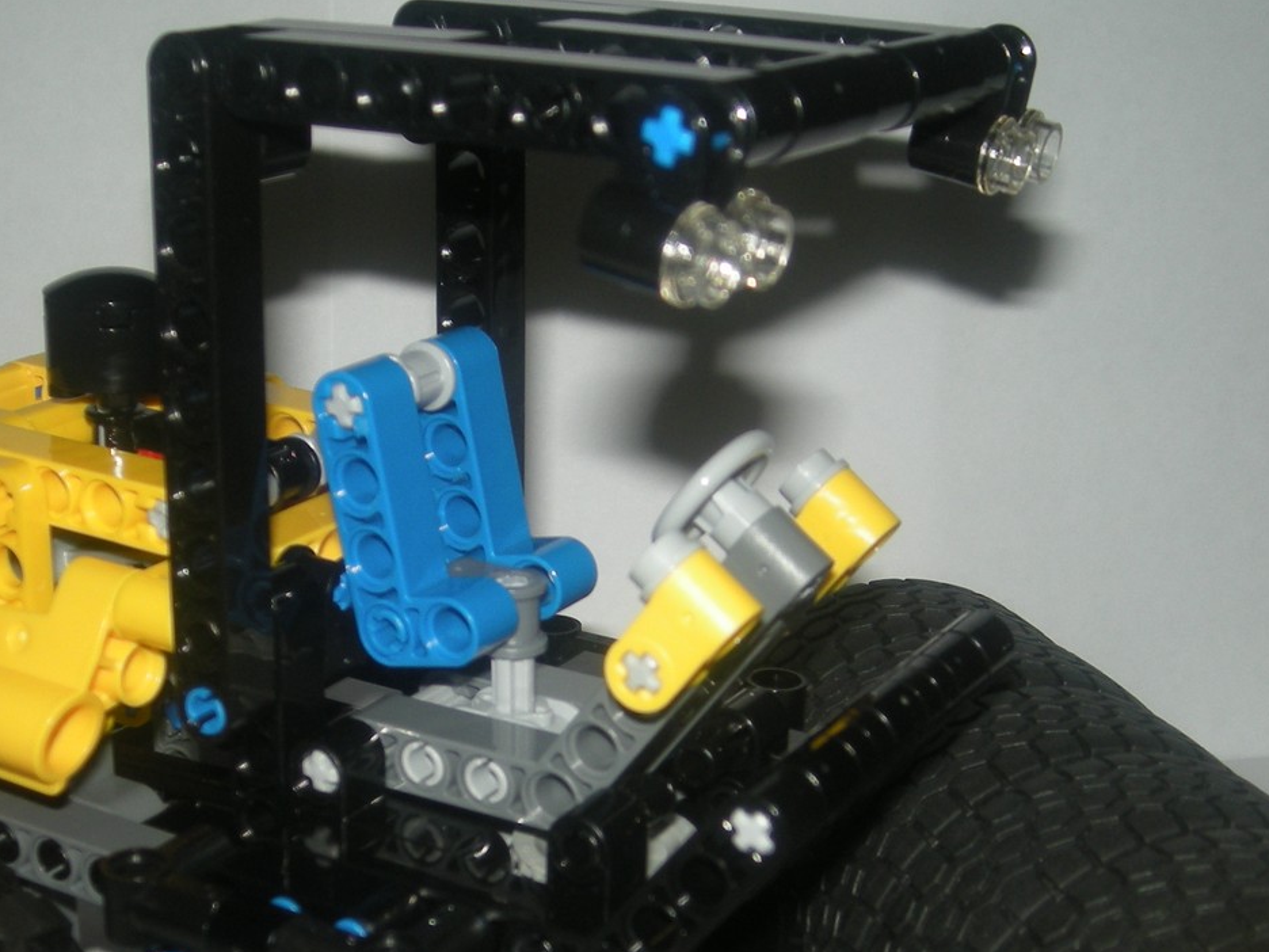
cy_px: 713
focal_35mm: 61
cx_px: 515
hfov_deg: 31.6
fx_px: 2236
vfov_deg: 23.8
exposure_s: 1/60
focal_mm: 5.7
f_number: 5.7
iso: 64
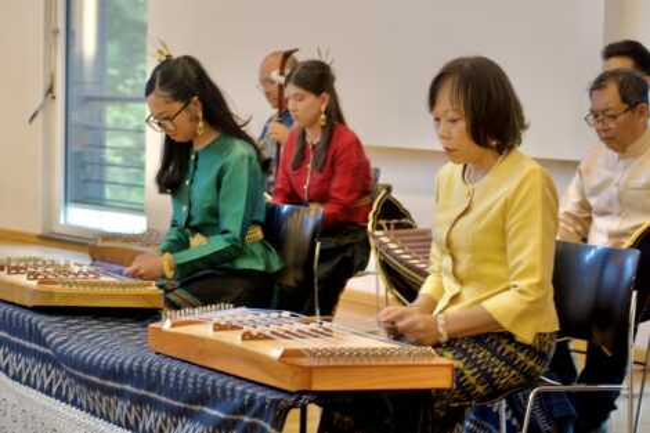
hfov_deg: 28.9
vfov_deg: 19.4
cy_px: 216
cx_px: 325
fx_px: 1263
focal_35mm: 70
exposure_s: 1/13
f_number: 5.6
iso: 320
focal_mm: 70
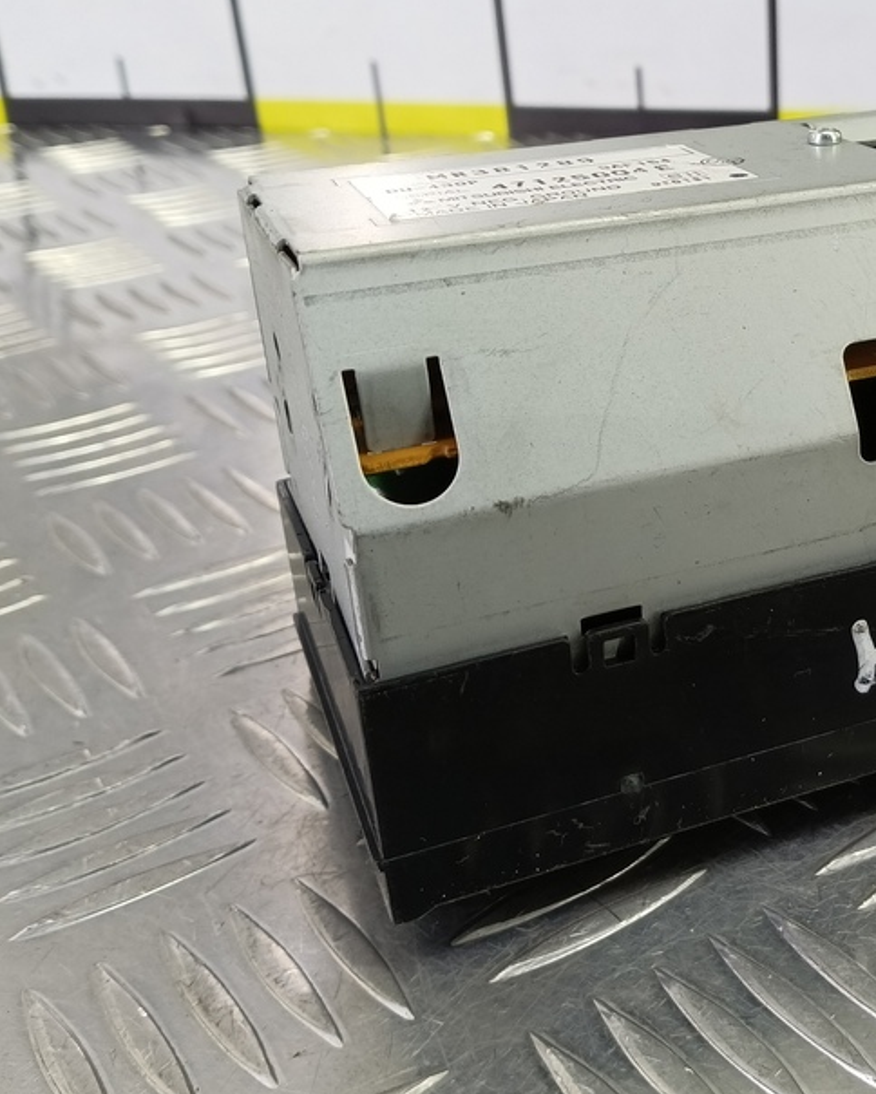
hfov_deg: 36.4
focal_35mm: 38
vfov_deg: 47.7
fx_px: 1231
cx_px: 811
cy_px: 441
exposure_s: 1/50
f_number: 1.6
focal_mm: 4.11
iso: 140
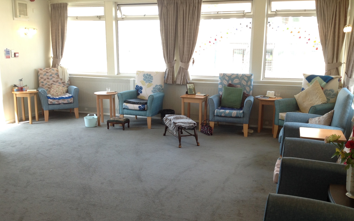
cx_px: 174
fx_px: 367
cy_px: 109
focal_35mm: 38
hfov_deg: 51.5
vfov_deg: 33.6
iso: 50
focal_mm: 4.28
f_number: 2.4
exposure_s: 1/60
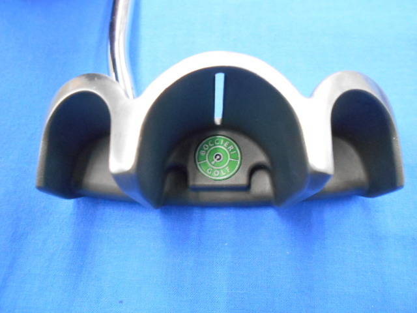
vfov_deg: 53.1
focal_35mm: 26
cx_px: 208
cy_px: 156
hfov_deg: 67.3
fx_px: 313
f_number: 3.2
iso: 800
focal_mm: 4.6
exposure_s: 1/30
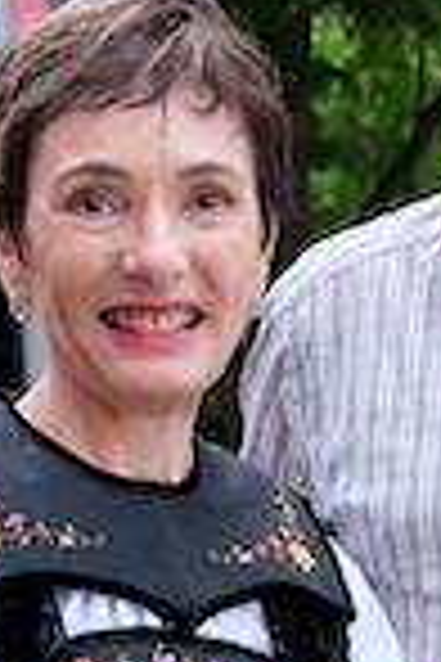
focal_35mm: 157
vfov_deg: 12.2
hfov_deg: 8.7
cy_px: 1126
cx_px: 292
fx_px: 2885
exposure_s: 1/30
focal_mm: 21.4
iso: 800
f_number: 4
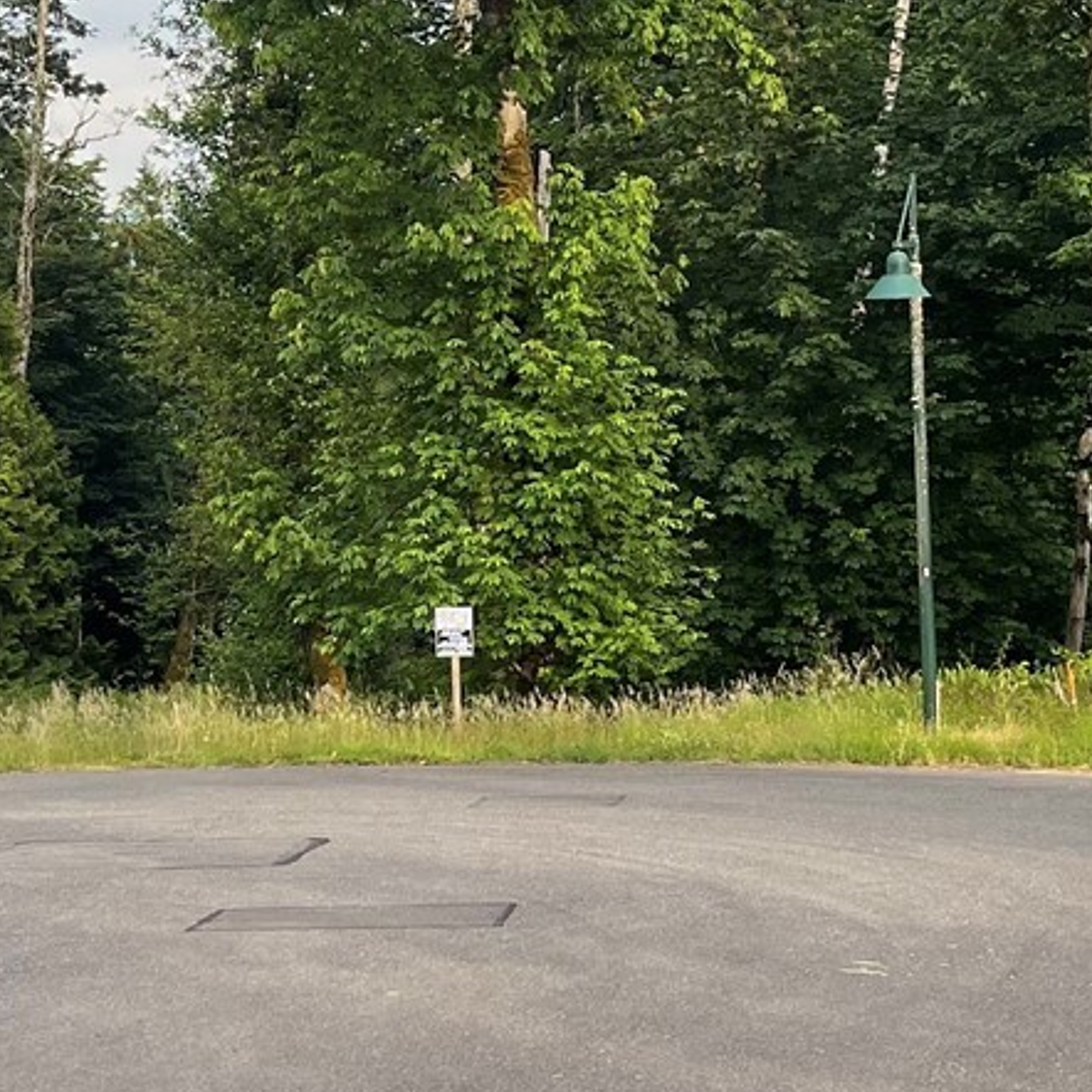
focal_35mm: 80
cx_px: 469
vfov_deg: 21.6
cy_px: 415
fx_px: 2855
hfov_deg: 21.6
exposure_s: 1/376
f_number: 1.6
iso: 32
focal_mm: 5.1
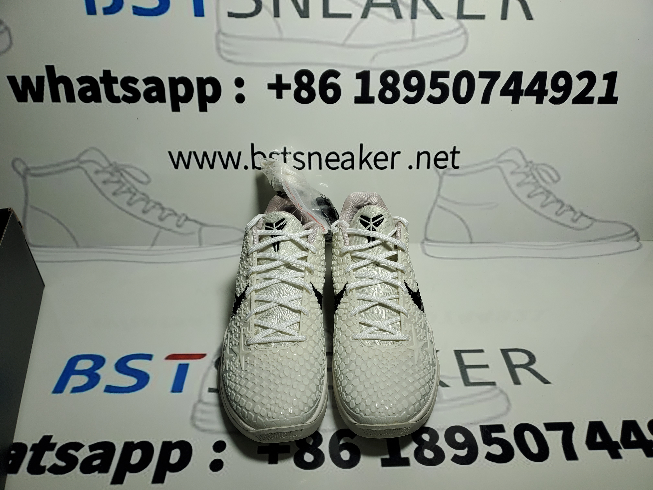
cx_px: 326
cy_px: 245
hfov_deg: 67.3
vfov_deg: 53.1
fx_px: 490
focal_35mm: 26
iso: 50
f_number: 1.5
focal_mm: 4.3
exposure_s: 1/986
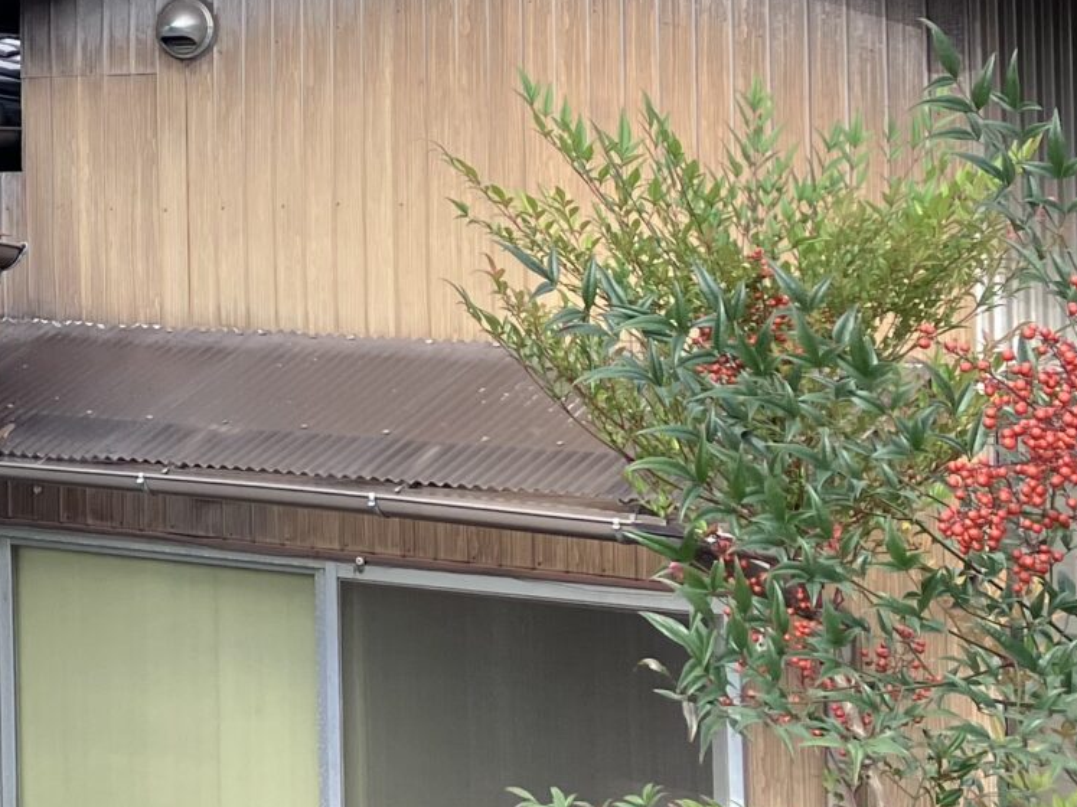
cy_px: 84
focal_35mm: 96
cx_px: -747
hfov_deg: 17.4
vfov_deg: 15.2
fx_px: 2986
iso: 32
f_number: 1.8
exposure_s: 1/403
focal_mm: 3.99
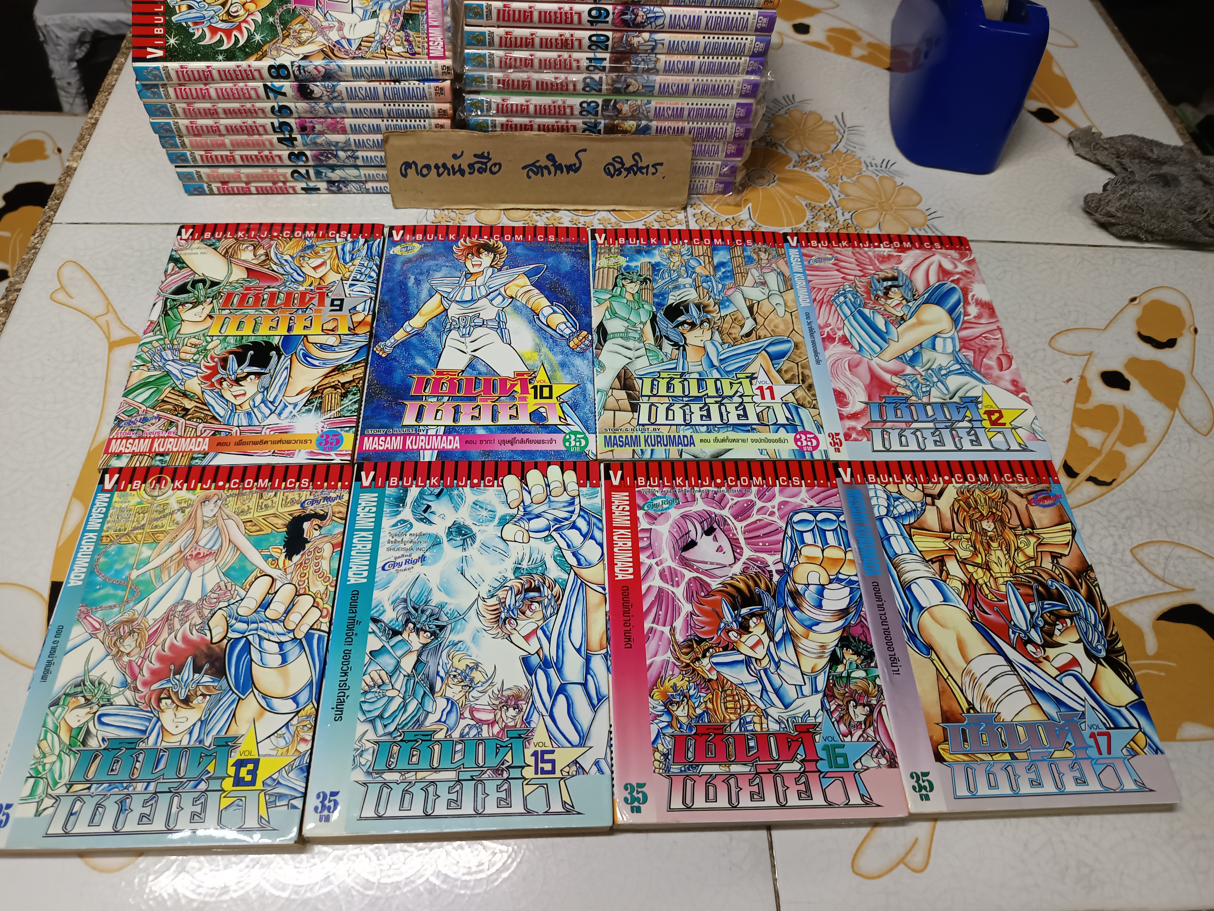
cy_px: 456
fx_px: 842
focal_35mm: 24
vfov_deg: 56.8
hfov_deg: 71.6
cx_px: 607
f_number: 1.7
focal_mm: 5.31
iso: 905
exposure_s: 1/33.3
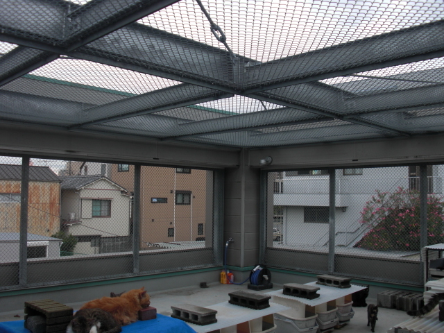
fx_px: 462
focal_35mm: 36
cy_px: 166
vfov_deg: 39.7
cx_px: 222
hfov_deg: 51.4
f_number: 2.8
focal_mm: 6.3
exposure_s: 1/320
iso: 50
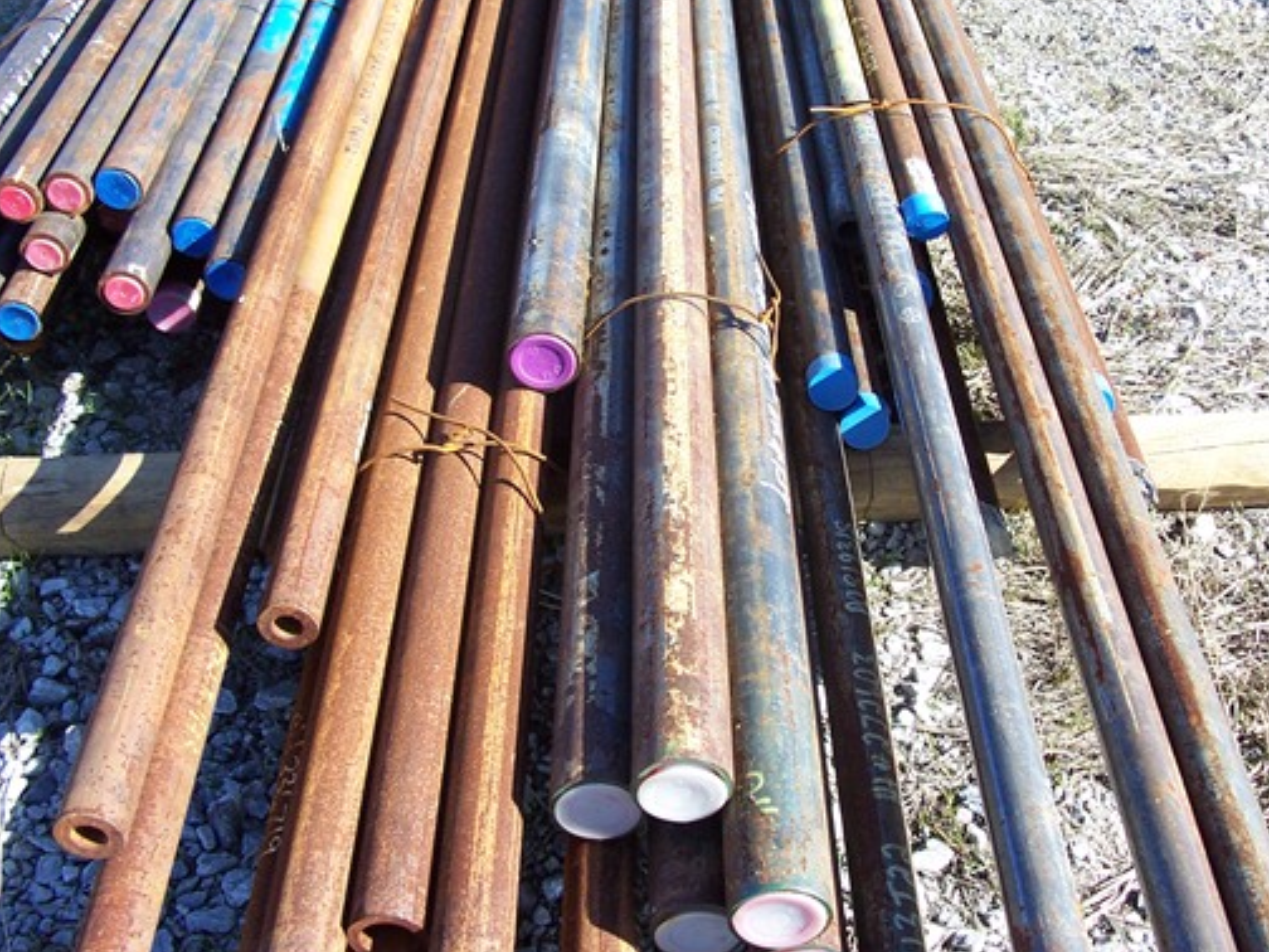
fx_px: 1466
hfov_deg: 46.7
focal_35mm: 40
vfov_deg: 35.9
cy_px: 431
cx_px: 720
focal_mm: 6
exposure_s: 1/500
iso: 80
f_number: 2.8
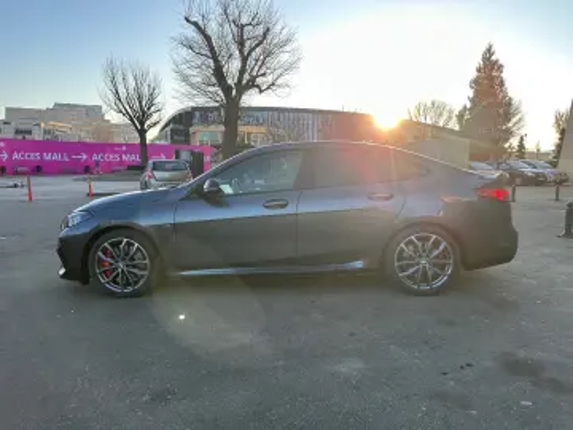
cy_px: 215
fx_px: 397
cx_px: 286
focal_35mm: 24
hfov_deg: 71.6
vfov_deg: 56.8
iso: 80
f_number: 1.78
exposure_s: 1/541
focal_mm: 6.86
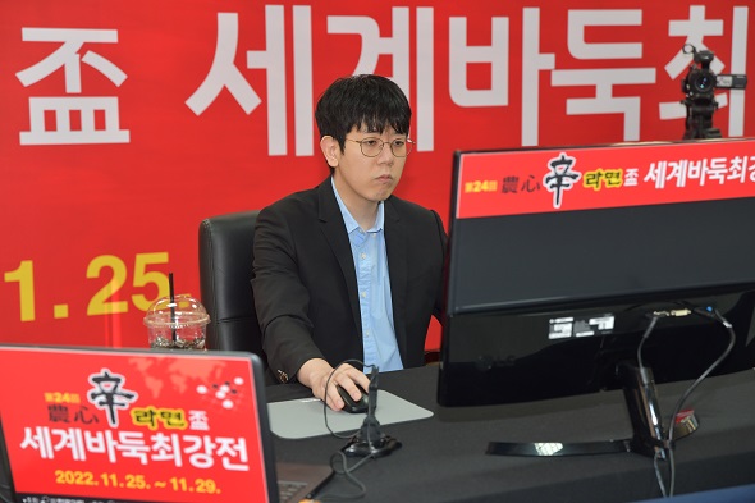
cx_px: 378
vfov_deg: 19.4
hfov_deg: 28.9
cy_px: 252
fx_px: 1468
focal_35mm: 70
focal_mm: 70
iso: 1000
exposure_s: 1/100
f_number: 3.2
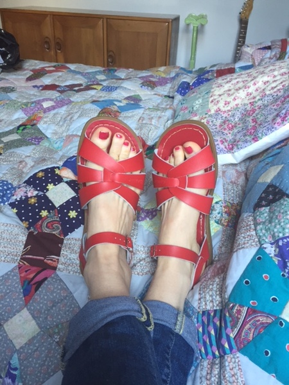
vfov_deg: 61.7
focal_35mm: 29
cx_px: 144
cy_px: 192
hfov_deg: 48.2
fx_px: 323
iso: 100
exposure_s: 1/33
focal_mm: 4.15
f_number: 2.2
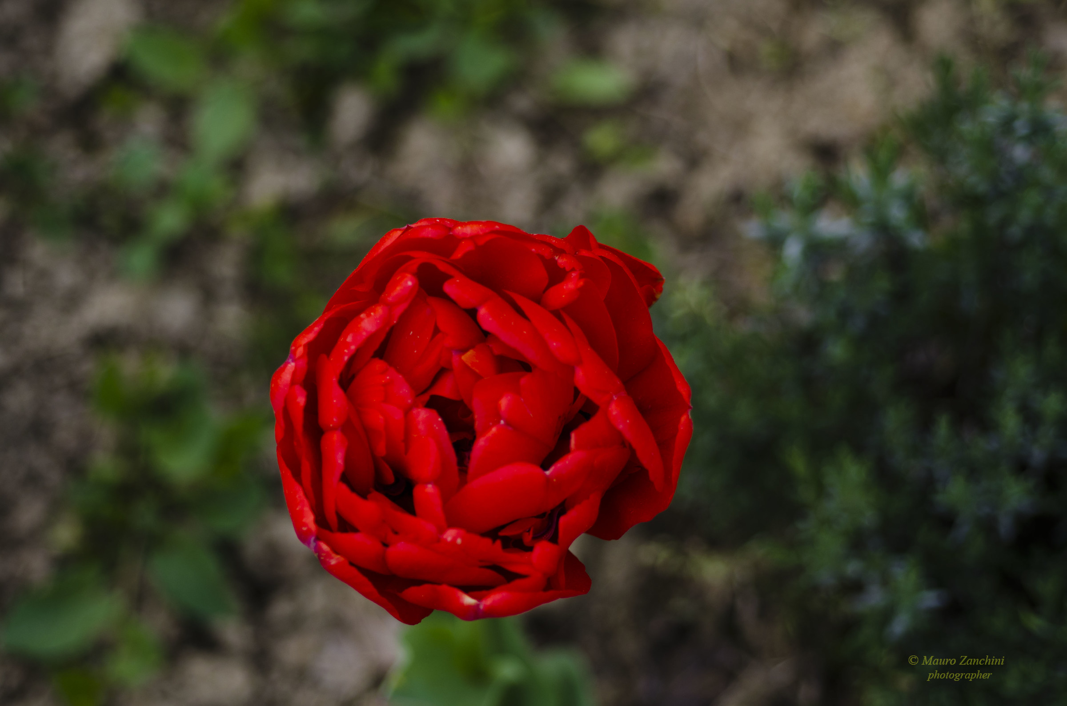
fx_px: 2662
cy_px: 353
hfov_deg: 22.7
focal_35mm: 90
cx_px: 534
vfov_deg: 15.1
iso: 320
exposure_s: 1/200
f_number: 3.5
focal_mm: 60
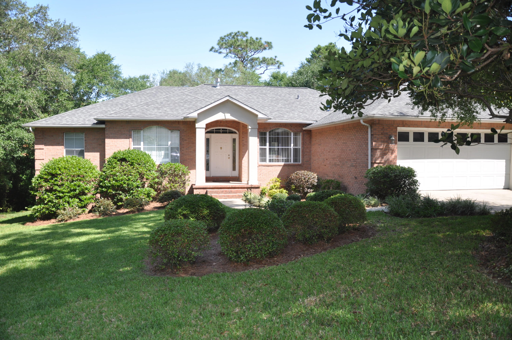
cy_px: 170
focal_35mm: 27
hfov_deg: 67.4
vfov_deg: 47.8
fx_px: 383
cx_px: 256
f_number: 4
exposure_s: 1/200
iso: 200
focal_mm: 18
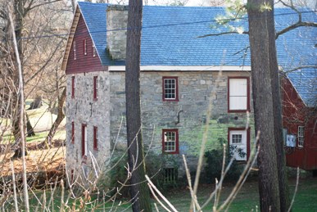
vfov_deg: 16.6
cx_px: 158
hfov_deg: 24.6
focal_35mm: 82
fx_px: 727
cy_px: 106
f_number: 5.6
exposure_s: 1/125
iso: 200
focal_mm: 55
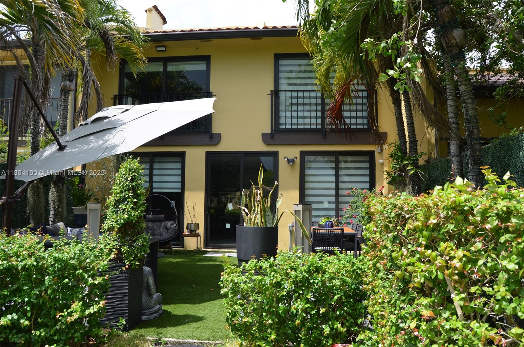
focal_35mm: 27
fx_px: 392
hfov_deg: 67.5
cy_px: 174
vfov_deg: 47.7
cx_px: 262
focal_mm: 18
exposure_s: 1/250
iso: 200
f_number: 8
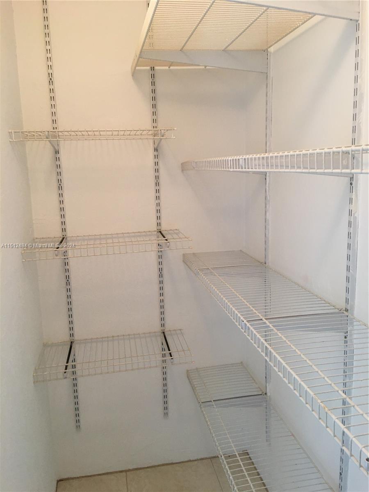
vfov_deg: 61.7
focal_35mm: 29
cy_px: 246
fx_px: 412
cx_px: 184
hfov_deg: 48.2
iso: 40
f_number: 2.2
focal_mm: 4.15
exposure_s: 1/15
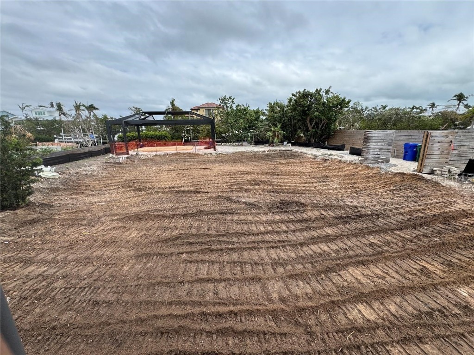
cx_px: 237
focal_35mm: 14
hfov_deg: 102.1
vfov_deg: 85.7
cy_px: 178
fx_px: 192
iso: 50
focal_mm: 2.22
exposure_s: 1/1198
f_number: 2.2
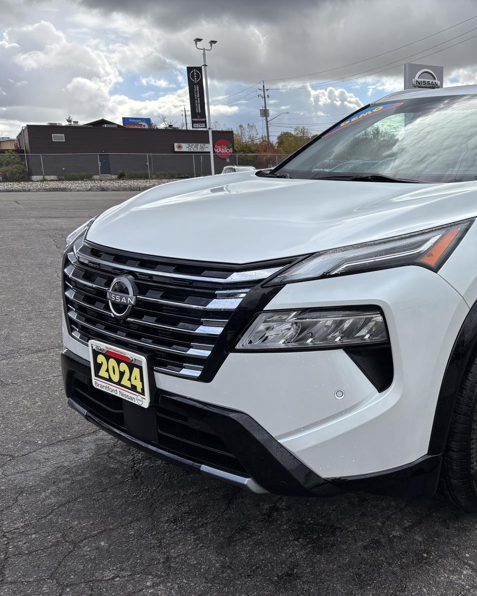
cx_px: 392
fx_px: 600
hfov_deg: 41.2
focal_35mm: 34
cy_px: 298
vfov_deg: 52.8
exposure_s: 1/2857
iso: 50
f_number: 1.6
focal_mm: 5.96
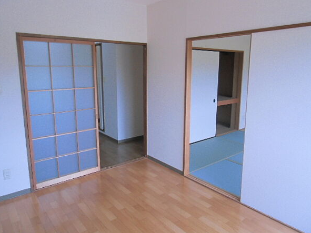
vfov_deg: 53.0
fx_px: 234
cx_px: 155
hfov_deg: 67.3
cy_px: 112
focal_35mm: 26
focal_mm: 4.24
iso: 200
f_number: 3
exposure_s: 1/100
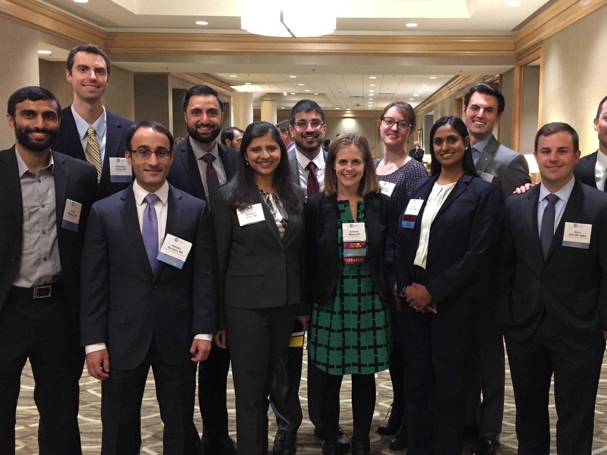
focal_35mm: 36
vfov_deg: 39.6
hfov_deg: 51.1
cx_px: 359
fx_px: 631
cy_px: 210
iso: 320
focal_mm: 4.15
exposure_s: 1/15
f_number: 2.2
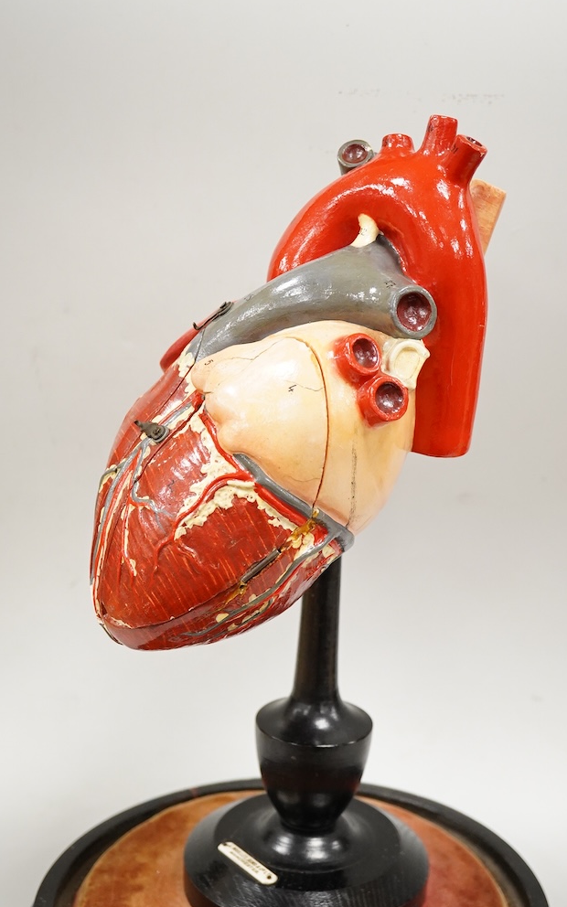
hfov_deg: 24.9
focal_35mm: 52
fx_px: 1286
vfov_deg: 38.8
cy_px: 502
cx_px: 312
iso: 2500
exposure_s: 1/200
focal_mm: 30
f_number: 5.6
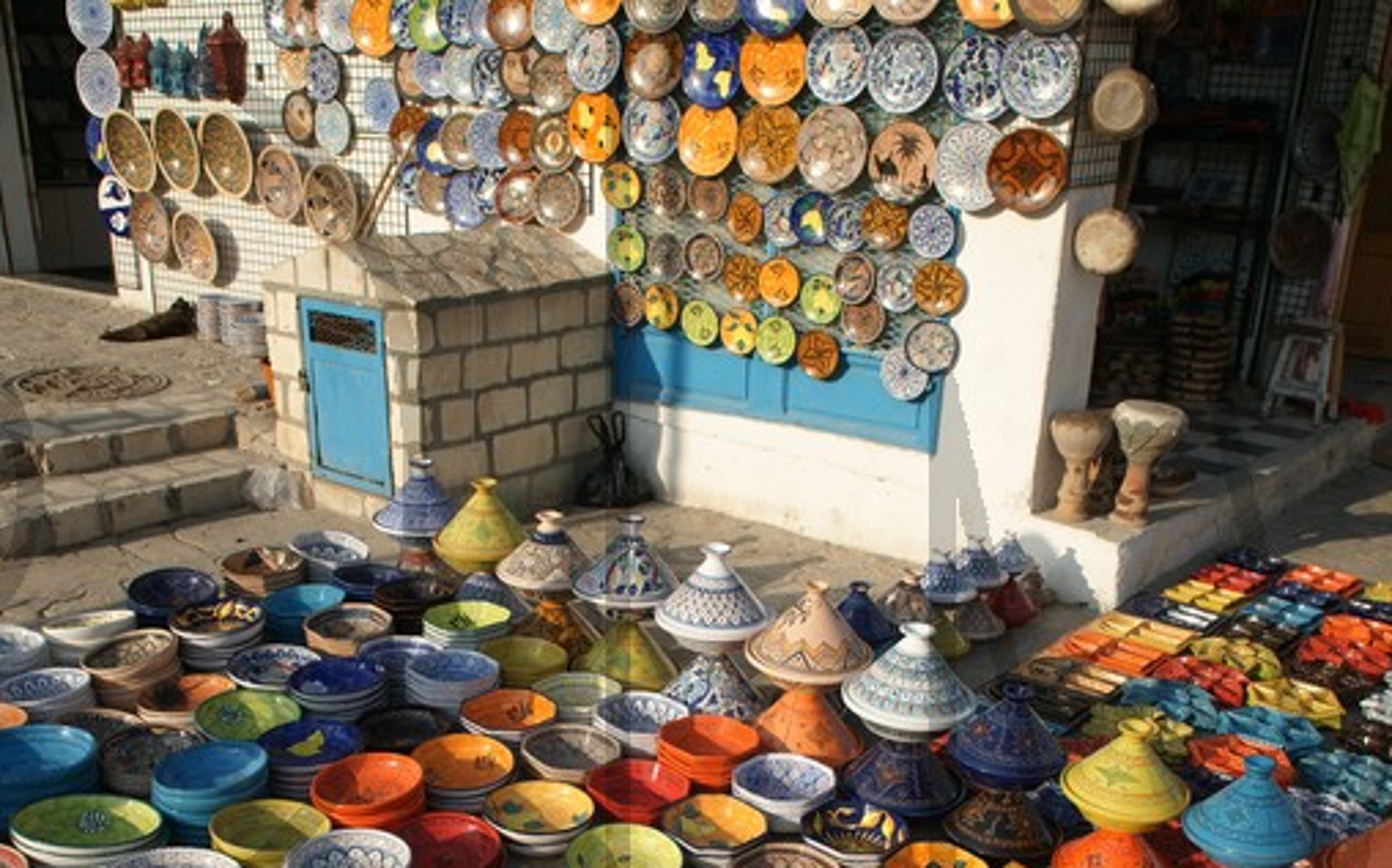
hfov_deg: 52.8
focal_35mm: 37
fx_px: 1403
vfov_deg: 32.9
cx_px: 696
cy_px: 761
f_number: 9
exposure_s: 1/250
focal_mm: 24
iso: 100
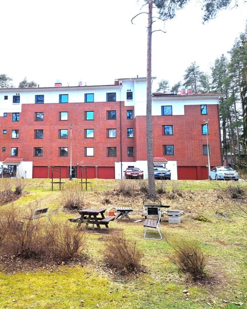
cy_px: 150
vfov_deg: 57.2
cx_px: 50
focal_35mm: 31
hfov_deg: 44.8
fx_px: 283
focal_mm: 5.54
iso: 40
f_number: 1.8
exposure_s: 1/1242
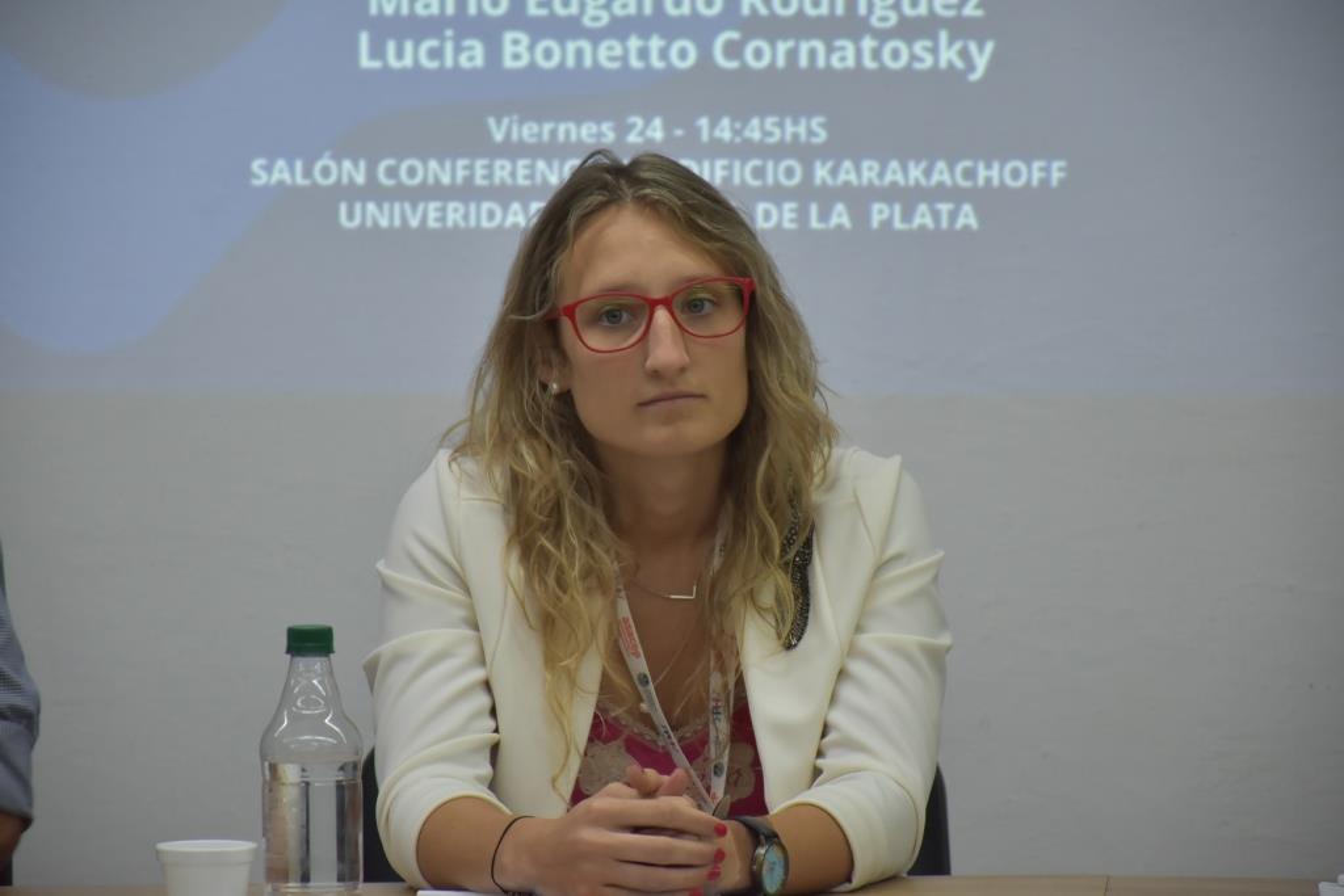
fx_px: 7841
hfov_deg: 9.8
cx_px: 672
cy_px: 448
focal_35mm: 210
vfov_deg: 6.5
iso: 1250
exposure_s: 1/125
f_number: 5.6
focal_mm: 140
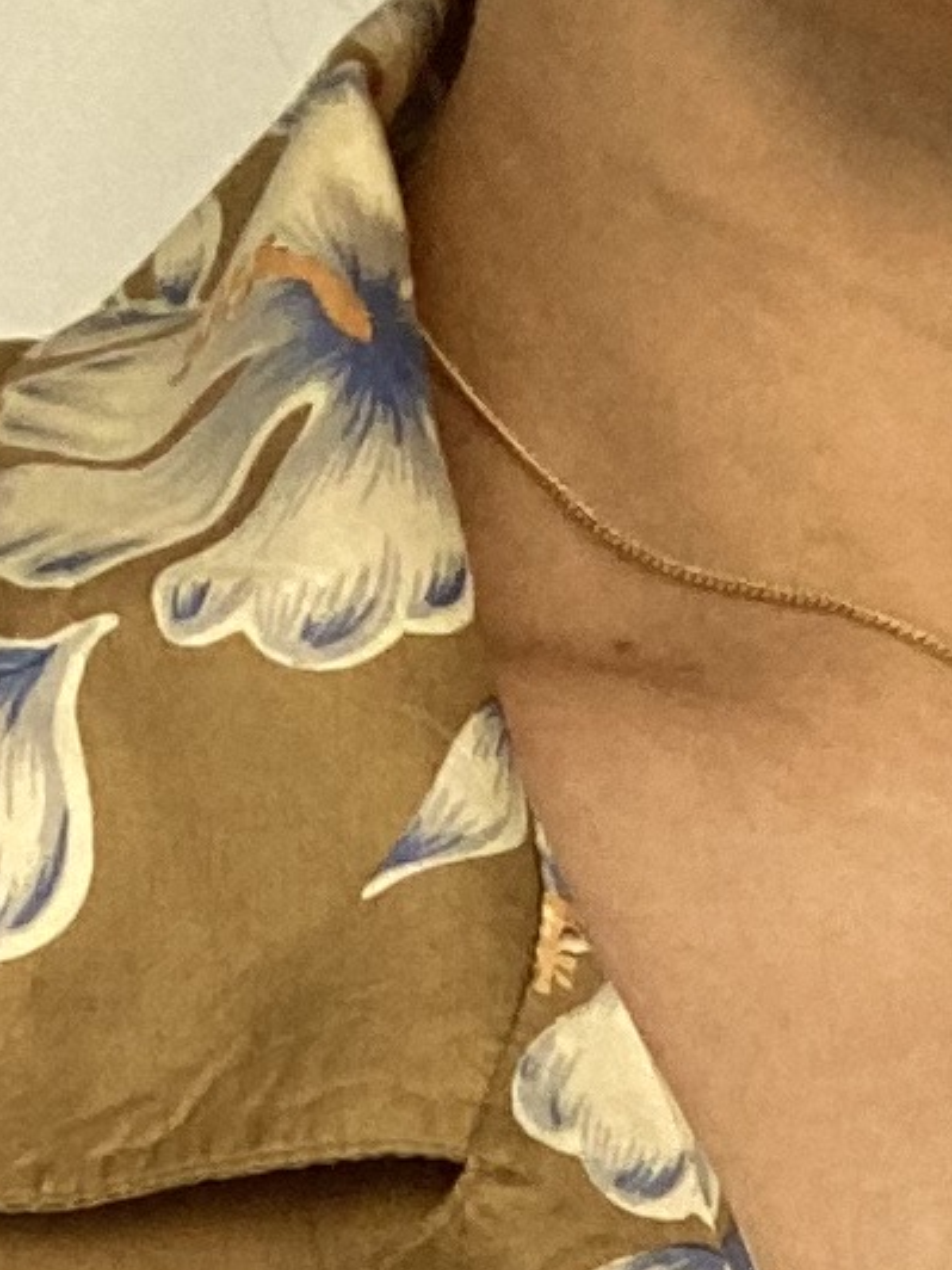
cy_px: 3641
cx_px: 933
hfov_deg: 8.5
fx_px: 6380
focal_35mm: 174
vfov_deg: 9.3
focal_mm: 2.71
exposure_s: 1/60
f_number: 2.2
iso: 100
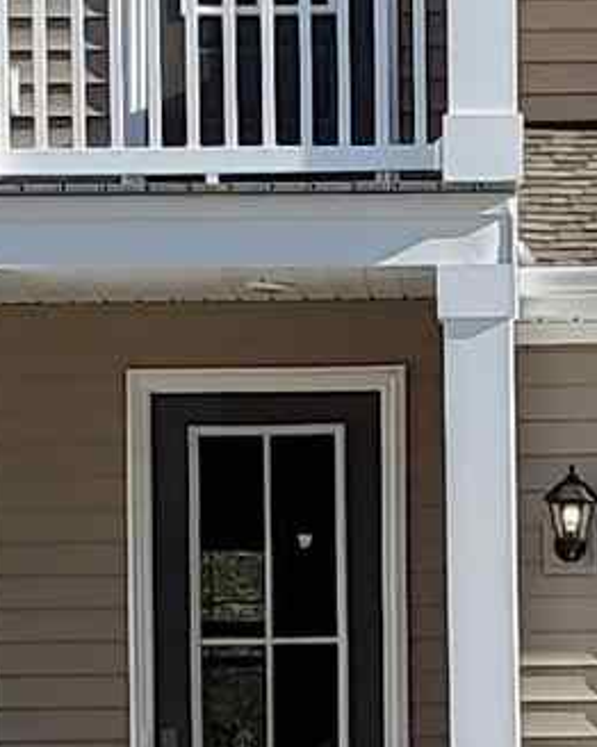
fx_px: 5261
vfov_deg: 8.1
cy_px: 537
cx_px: 239
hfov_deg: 6.5
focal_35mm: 238
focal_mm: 4.3
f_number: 2.4
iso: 50
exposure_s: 1/1308
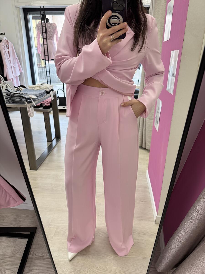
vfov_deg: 71.6
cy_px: 137
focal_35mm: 24
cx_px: 102
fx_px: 190
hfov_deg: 56.8
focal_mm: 6.76
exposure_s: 1/100
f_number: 1.78
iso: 125
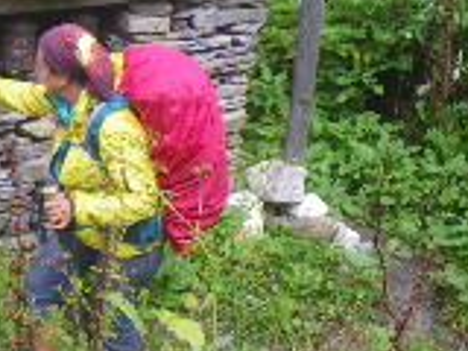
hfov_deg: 26.8
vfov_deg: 21.7
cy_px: 85
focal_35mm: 67
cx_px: -35
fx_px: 906
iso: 50
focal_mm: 5
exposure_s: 1/125
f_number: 4.2
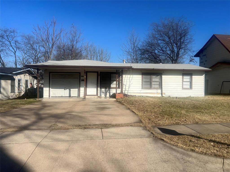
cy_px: 86
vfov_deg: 53.1
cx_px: 115
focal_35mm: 26
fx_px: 173
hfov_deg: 67.3
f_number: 1.5
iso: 50
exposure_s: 1/6579
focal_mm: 5.7
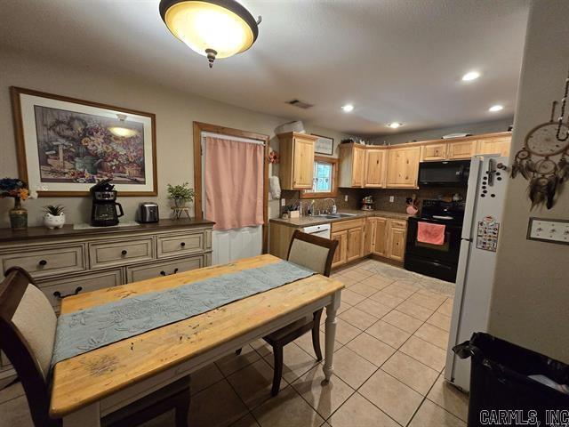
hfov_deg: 106.2
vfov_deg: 89.9
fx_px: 214
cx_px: 284
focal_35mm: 13
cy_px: 214
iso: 400
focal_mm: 2.2
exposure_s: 1/60
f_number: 2.2
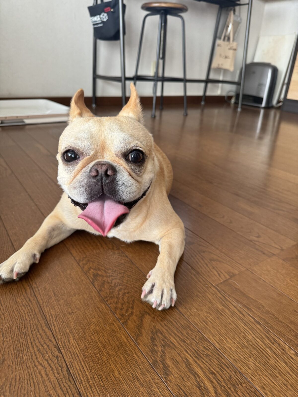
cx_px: 149
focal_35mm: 24
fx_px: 275
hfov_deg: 56.8
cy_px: 198
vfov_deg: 71.6
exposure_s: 1/90
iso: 200
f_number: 1.78
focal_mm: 6.76
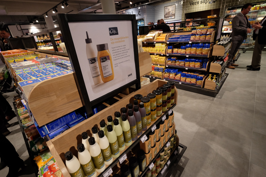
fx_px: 126
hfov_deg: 93.3
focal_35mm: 17
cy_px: 88
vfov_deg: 70.4
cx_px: 133
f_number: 4.5
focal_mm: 11
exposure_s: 1/150
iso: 1600
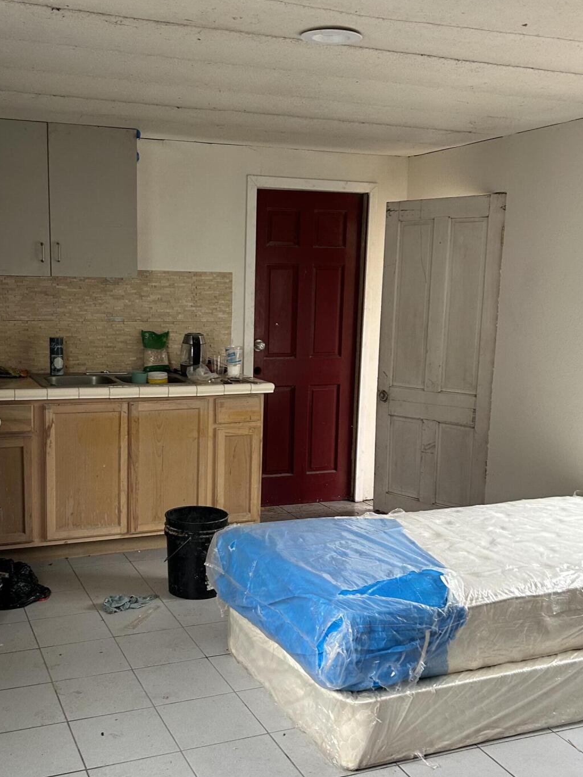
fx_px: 853
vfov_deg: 48.9
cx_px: 222
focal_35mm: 38
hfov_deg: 37.5
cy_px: 425
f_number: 1.5
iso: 125
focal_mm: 5.7
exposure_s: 1/108
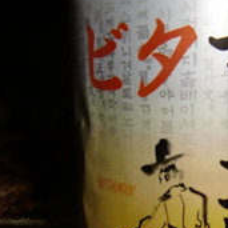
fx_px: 417
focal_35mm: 56
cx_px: 191
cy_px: 184
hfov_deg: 29.7
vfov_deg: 29.8
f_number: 7.5
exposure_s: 1/20
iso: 64
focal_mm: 4.3
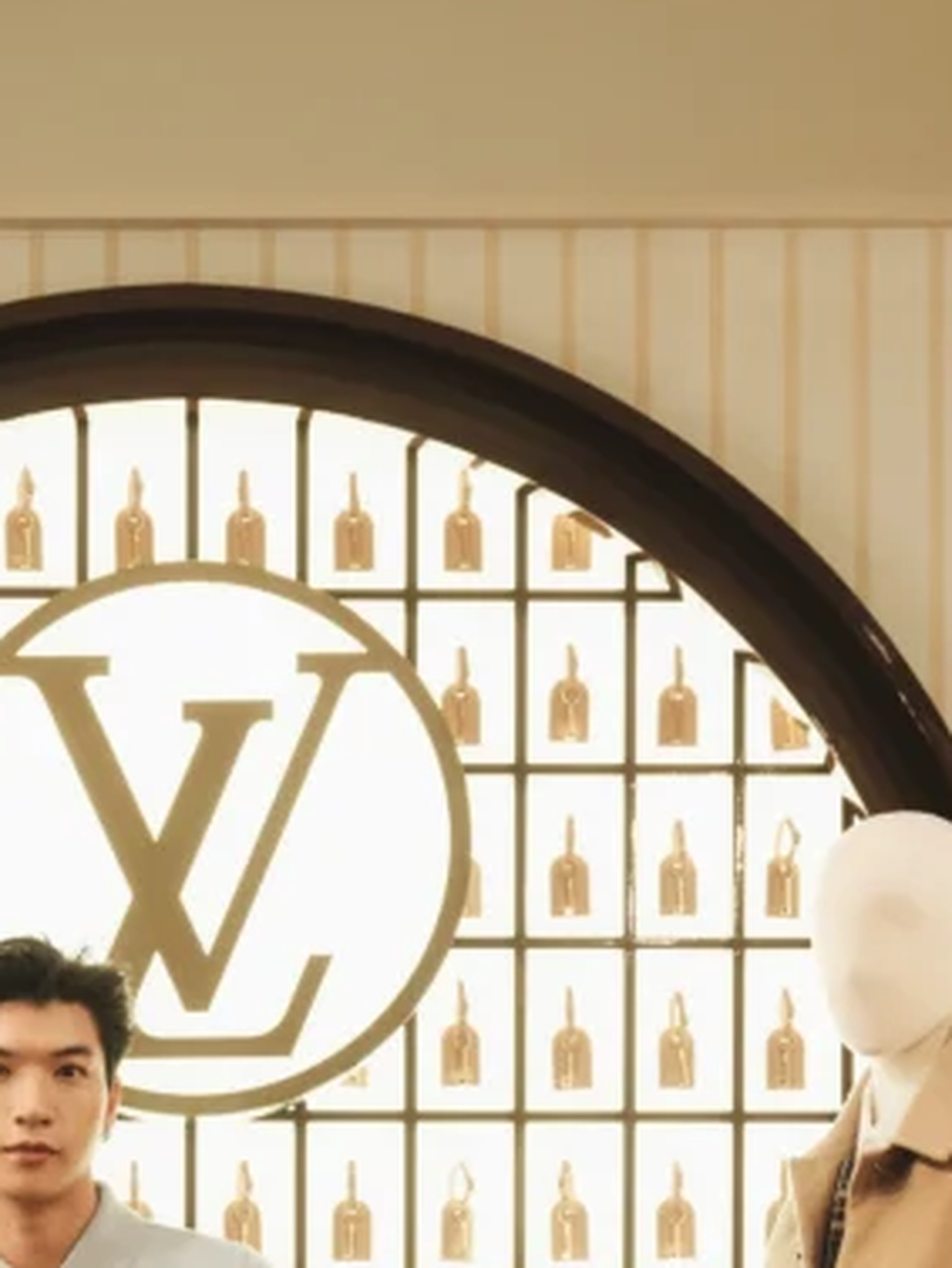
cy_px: 1564
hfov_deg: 13.9
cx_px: 235
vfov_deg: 17.6
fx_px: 3885
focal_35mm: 106
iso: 1250
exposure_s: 1/125
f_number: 4
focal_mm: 48.8
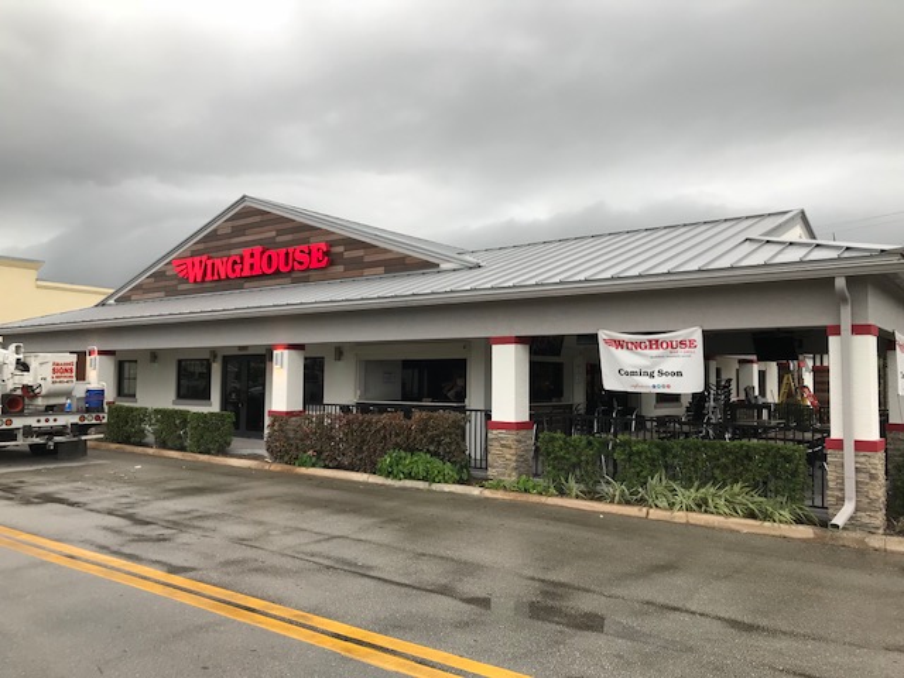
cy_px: 339
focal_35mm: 28
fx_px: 731
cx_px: 452
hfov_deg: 63.4
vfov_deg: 49.7
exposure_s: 1/202
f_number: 1.8
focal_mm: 3.99
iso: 20
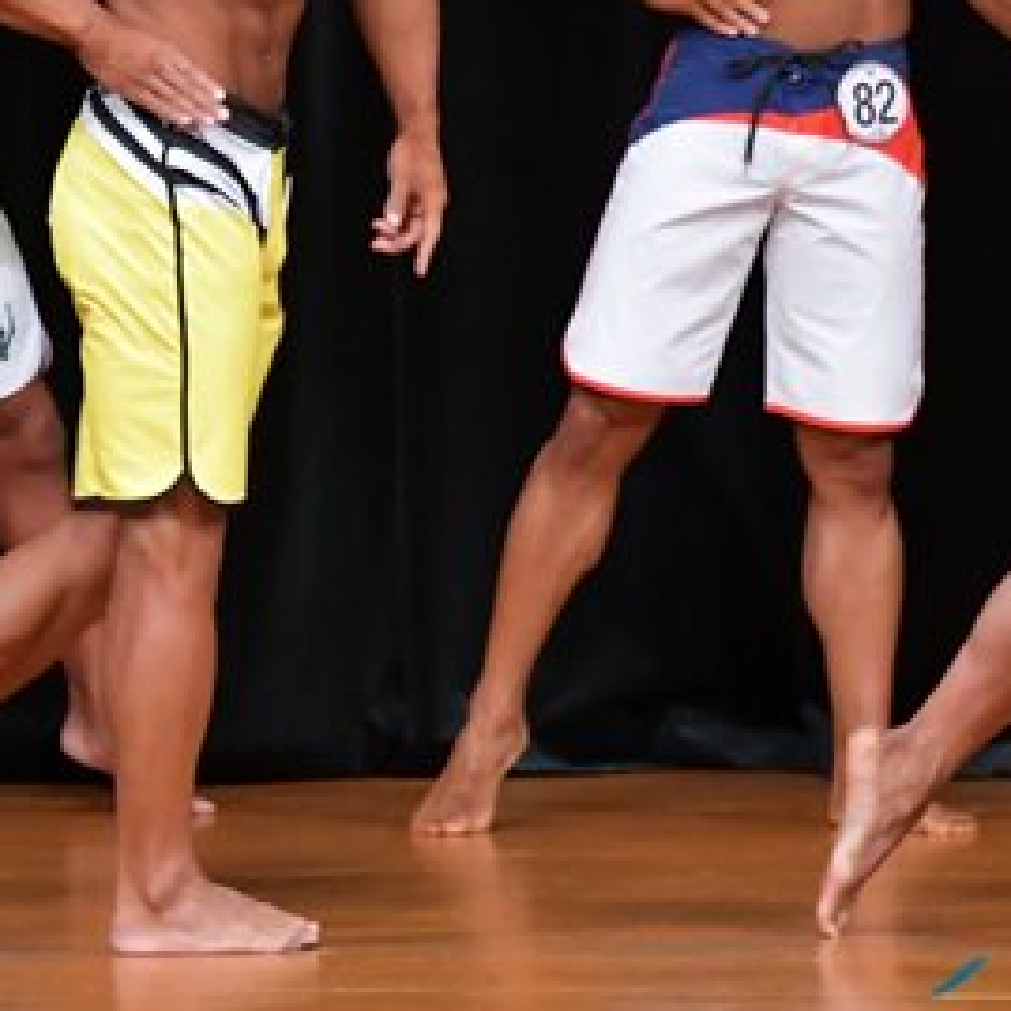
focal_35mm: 660
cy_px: 128
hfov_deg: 2.7
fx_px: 21808
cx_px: -197
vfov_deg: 2.7
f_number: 5.6
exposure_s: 1/400
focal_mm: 180
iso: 5000
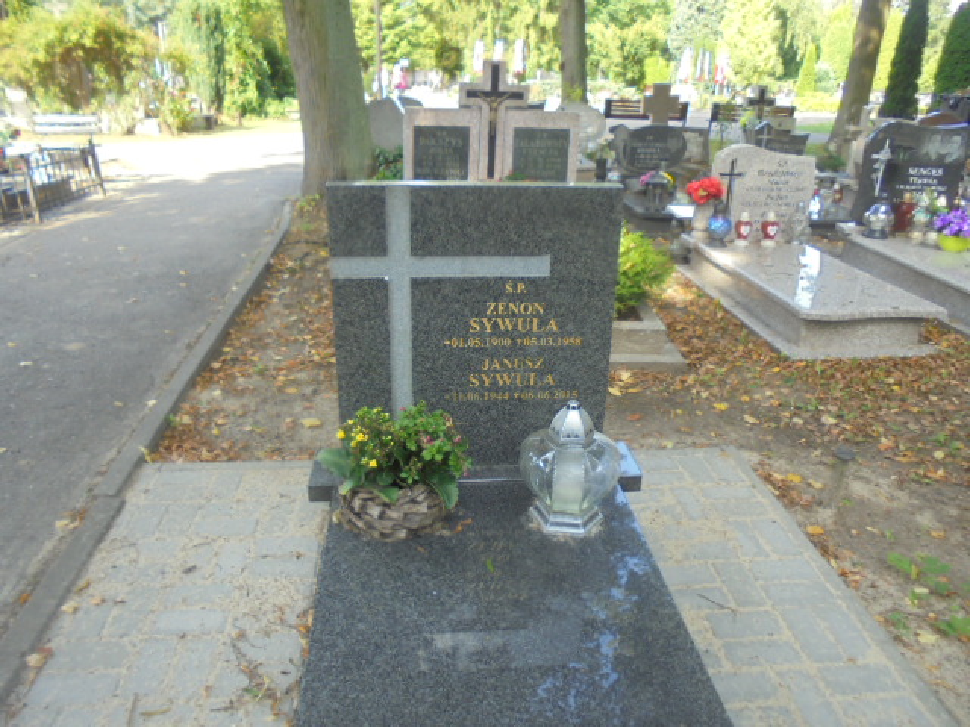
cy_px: 364
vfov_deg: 53.1
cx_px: 485
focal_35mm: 26
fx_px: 729
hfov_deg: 67.3
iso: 100
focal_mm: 4.6
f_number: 3.5
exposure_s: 1/80
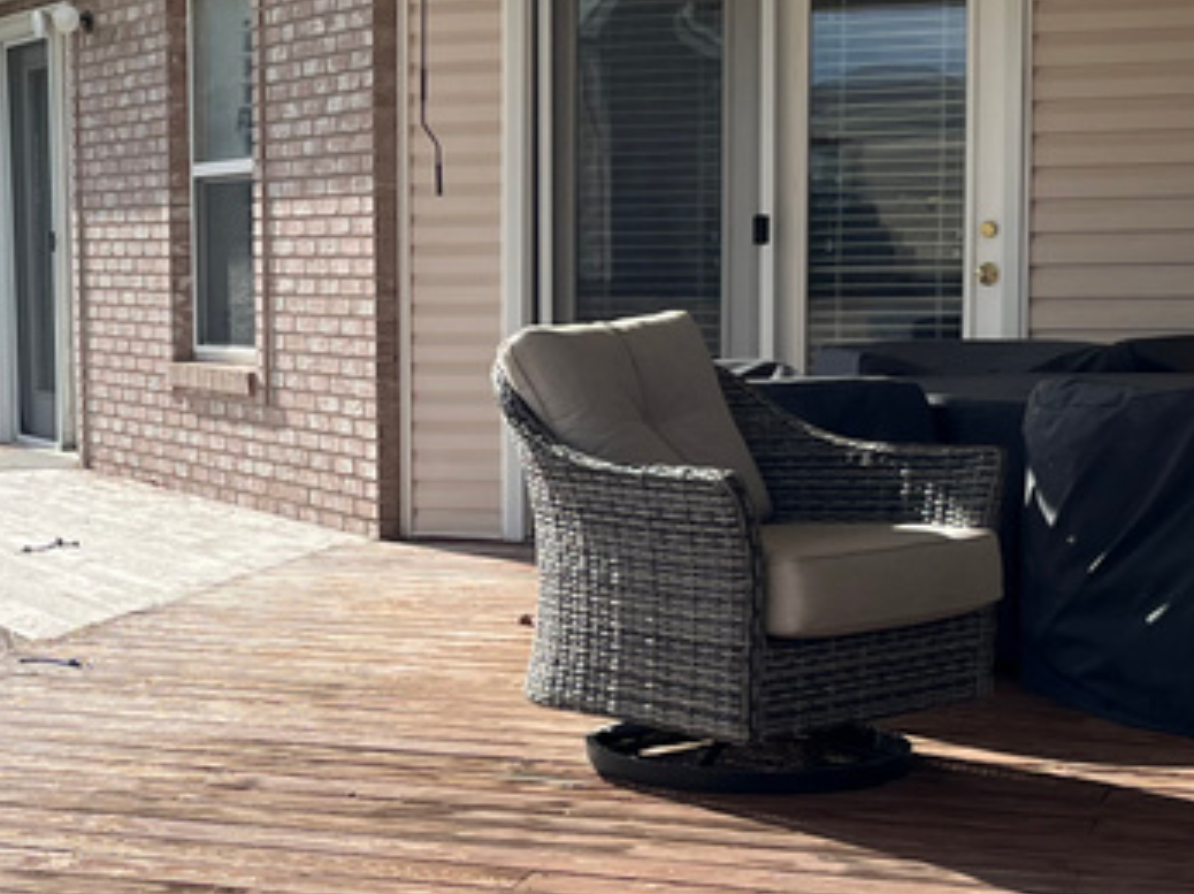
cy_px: 449
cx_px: 173
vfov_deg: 19.1
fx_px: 2654
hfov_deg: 24.8
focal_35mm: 77
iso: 50
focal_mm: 5.1
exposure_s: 1/3413
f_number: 1.6
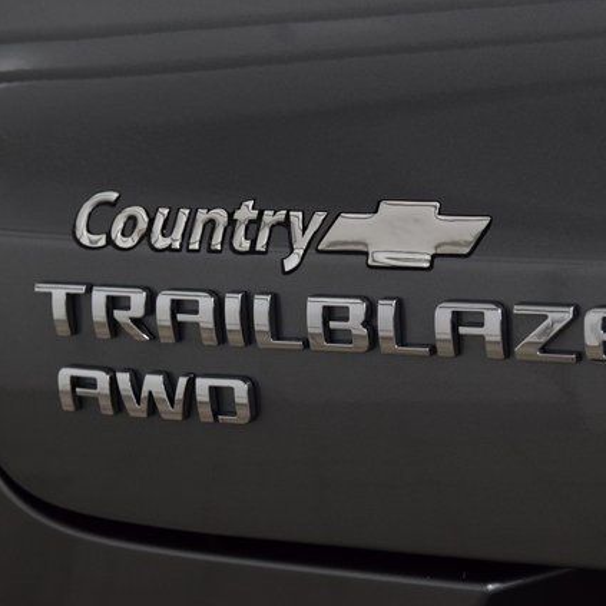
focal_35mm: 135
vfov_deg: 12.9
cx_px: 388
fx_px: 2674
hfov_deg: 12.9
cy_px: 304
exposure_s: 1/30
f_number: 7.1
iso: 800
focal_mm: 70
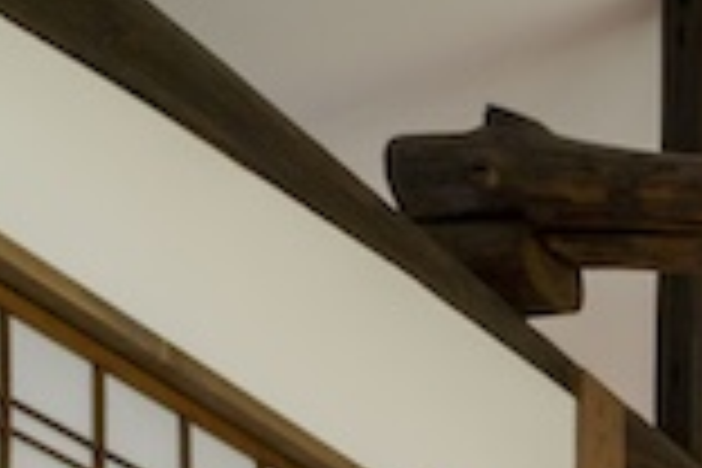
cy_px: 1316
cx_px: 1670
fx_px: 1501
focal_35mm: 77
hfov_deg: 15.2
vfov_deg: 11.8
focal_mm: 12
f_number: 22
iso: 100
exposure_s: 1
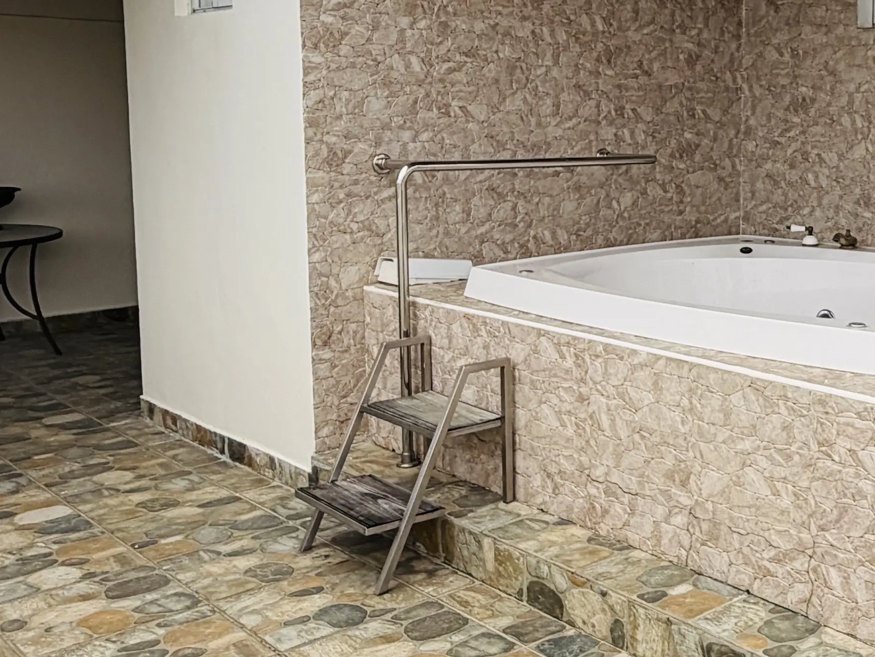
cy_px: 231
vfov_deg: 32.0
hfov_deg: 38.9
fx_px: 1138
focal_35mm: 45
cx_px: 802
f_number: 2.2
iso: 40
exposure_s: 1/770
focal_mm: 2.22
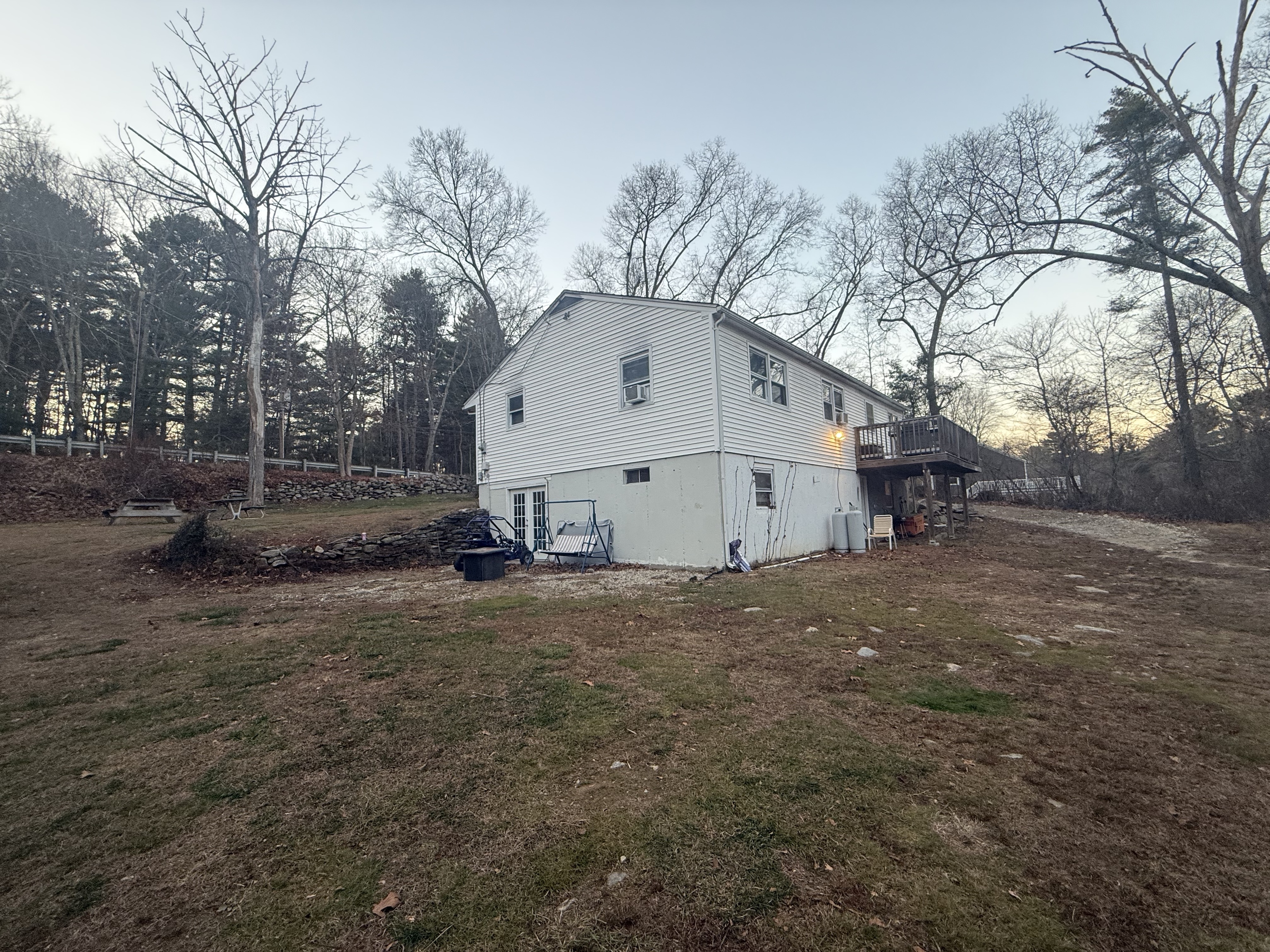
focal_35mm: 14
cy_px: 476
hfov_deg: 102.1
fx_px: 514
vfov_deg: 85.7
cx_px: 635
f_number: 2.2
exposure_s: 1/99
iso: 160
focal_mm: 2.22
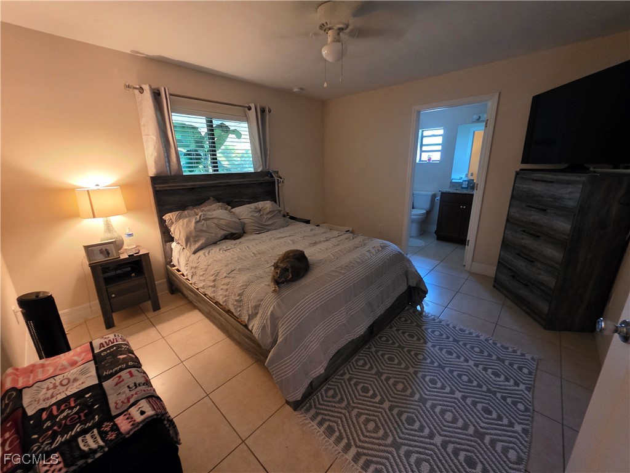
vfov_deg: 89.9
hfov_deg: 106.2
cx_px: 315
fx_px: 237
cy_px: 236
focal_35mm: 13
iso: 640
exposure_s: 1/60
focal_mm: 2.2
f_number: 1.9
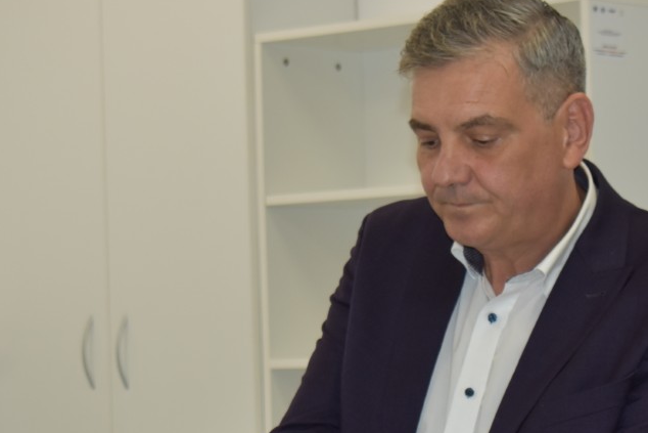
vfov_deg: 9.2
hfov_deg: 13.7
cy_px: 297
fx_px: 2699
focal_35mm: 150
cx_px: 372
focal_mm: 55
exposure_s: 1/125
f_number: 5.6
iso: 720
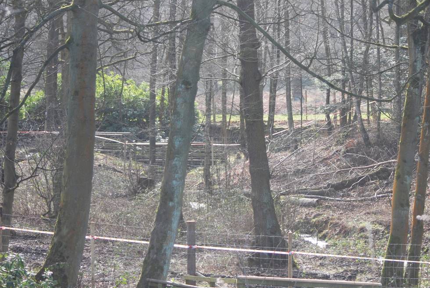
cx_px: 246
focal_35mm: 191
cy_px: 134
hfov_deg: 10.8
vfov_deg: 7.2
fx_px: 2284
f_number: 4
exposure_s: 1/160
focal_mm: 78
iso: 200
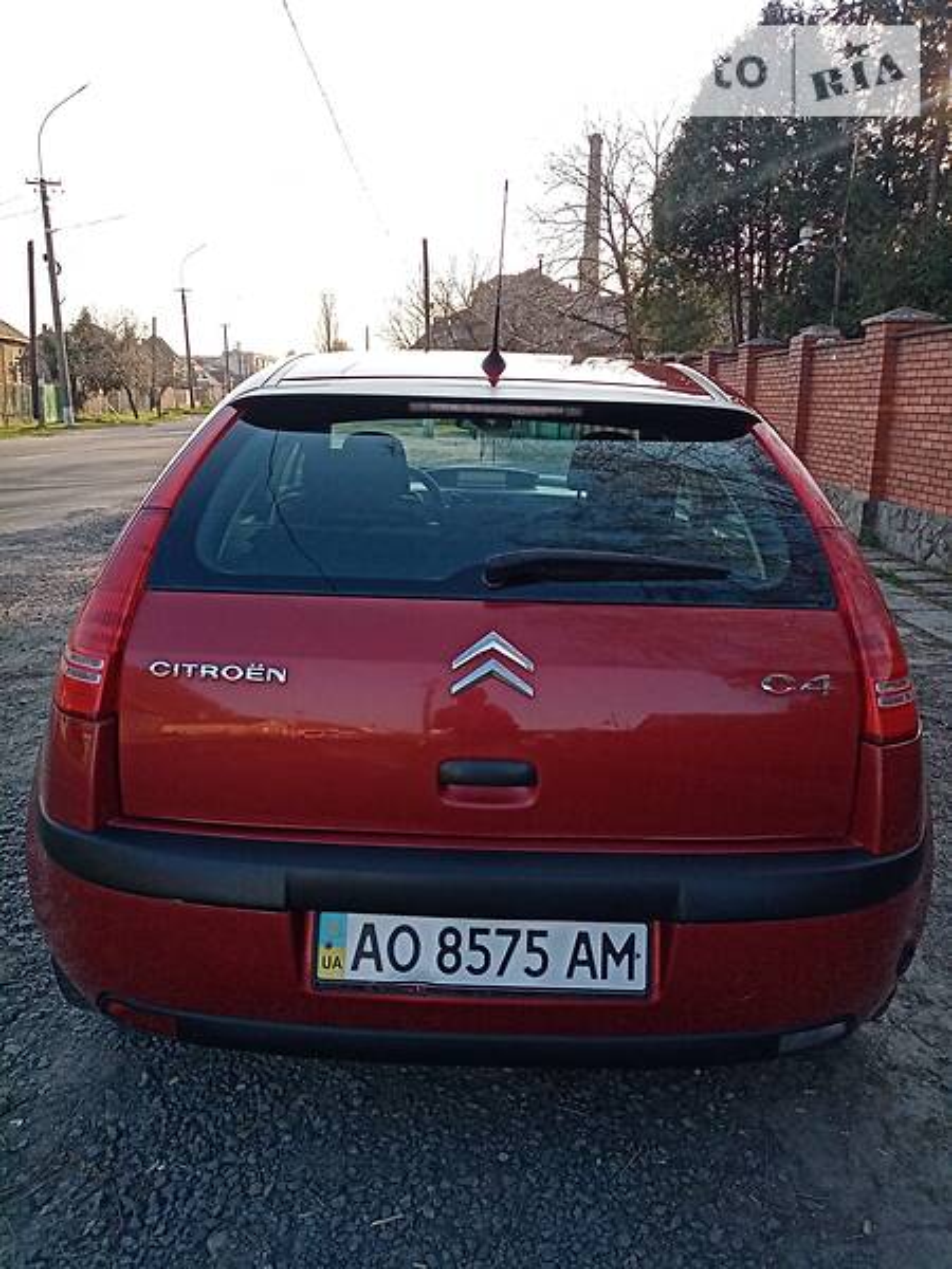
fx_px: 953
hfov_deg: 53.1
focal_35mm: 26
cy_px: 634
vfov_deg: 67.3
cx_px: 476
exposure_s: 1/633
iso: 115
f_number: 1.8
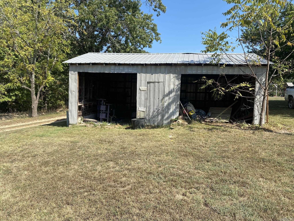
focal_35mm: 26
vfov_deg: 53.1
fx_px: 221
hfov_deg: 67.3
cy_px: 110
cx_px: 147
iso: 32
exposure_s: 1/1608
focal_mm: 4.25
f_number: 1.8
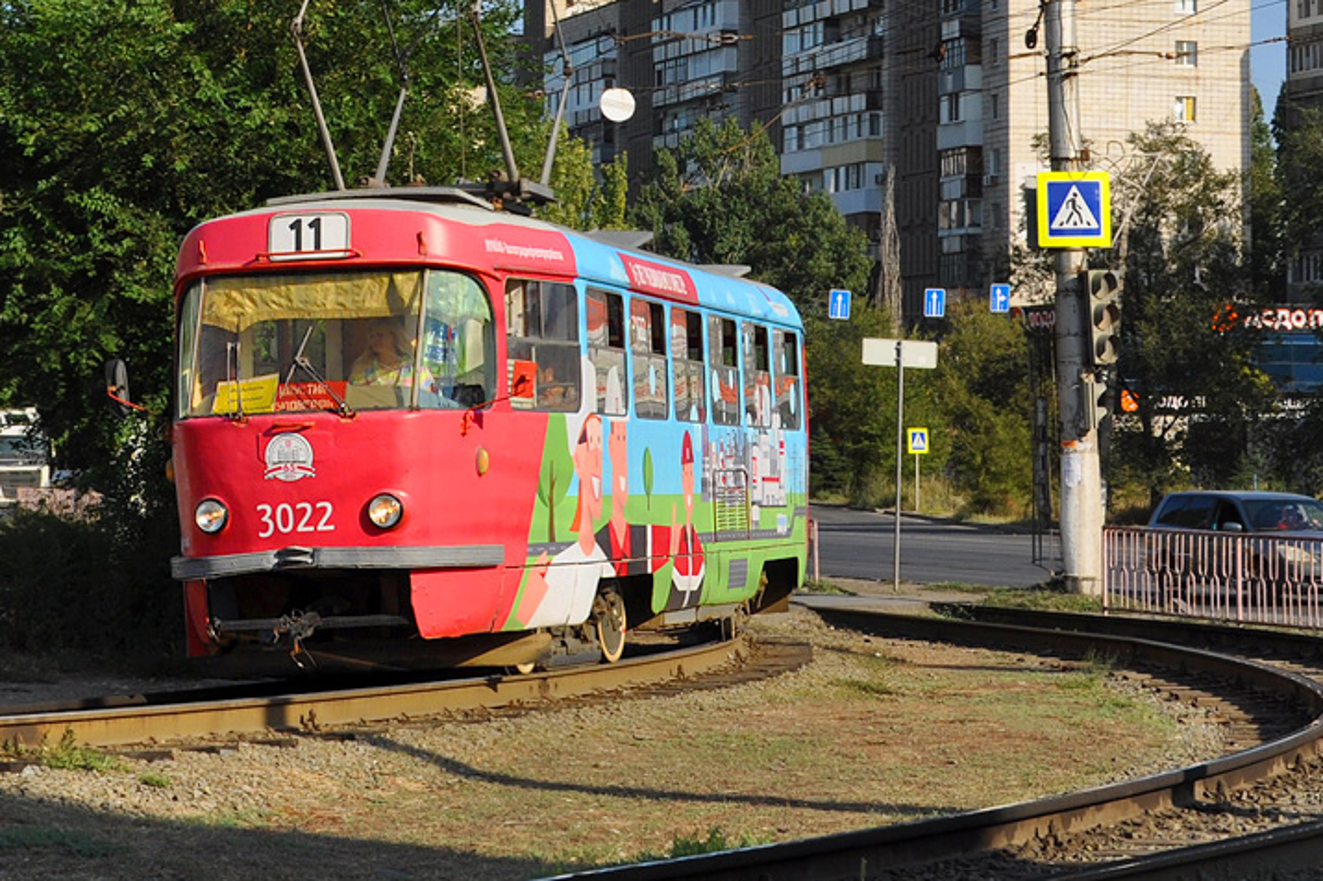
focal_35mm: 94
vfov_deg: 14.4
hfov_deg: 21.6
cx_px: 422
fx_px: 3453
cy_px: 155
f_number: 9
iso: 200
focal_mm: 32
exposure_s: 1/640
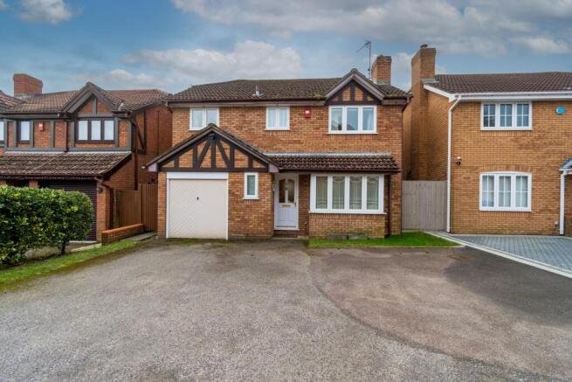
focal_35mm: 15
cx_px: 286
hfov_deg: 100.4
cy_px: 191
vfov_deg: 77.4
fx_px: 238
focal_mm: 10
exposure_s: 1/400
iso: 400
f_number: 7.1
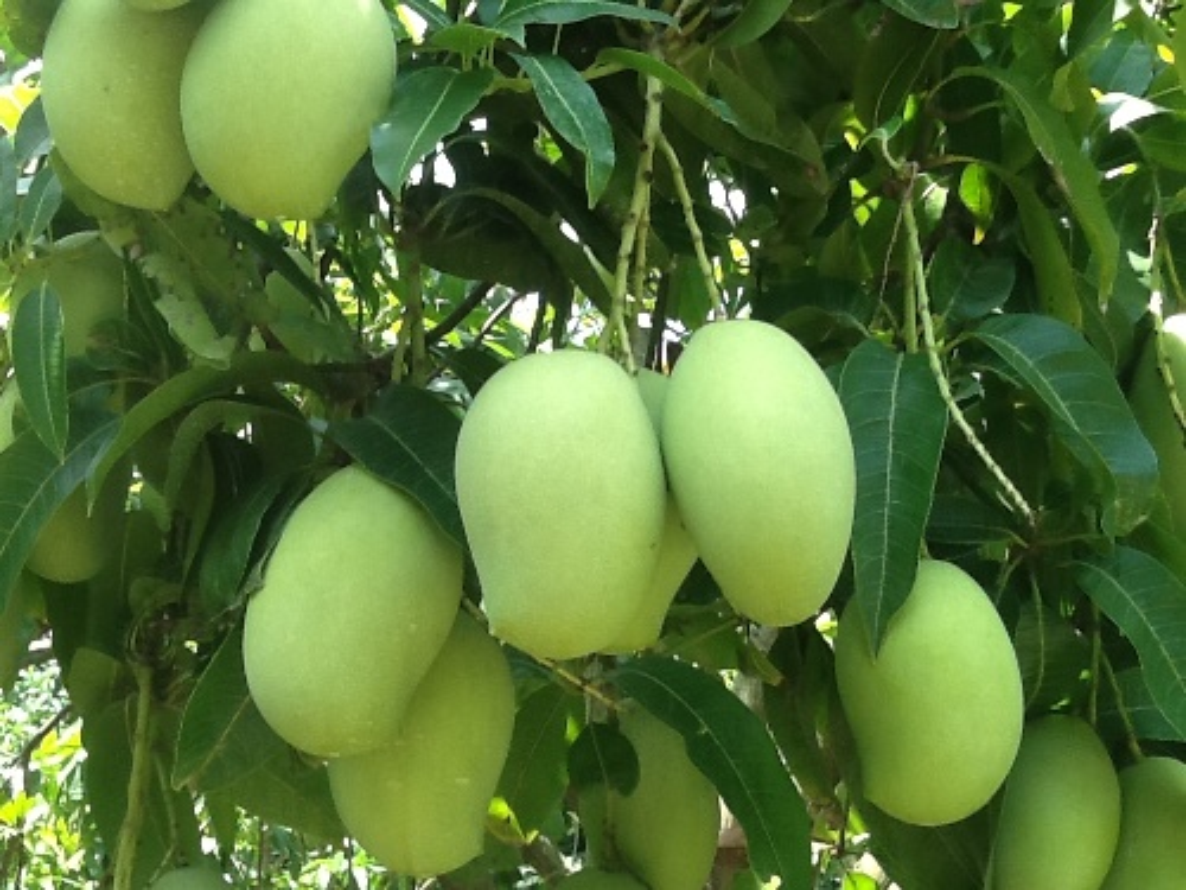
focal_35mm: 32
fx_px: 1096
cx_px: 593
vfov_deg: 44.2
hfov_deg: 56.8
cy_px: 445
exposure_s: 1/227
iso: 64
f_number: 2.4
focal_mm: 2.03
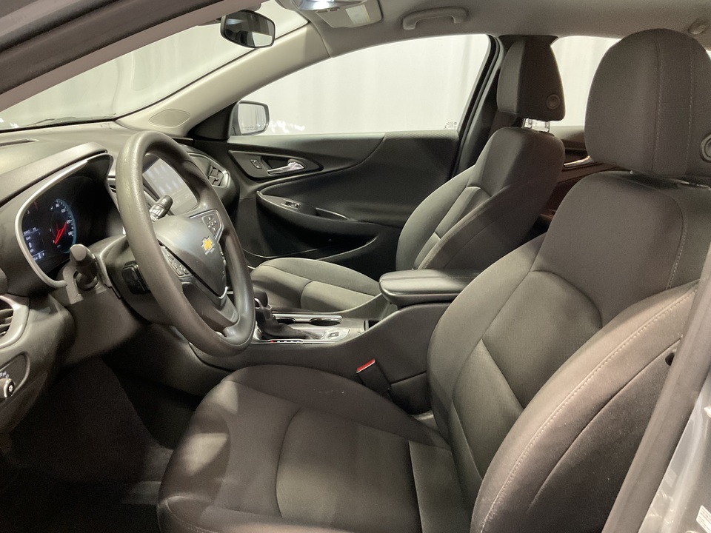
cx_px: 356
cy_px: 266
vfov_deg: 48.2
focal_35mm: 29
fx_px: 596
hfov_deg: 61.7
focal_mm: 3
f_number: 1.8
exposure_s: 1/30
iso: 320
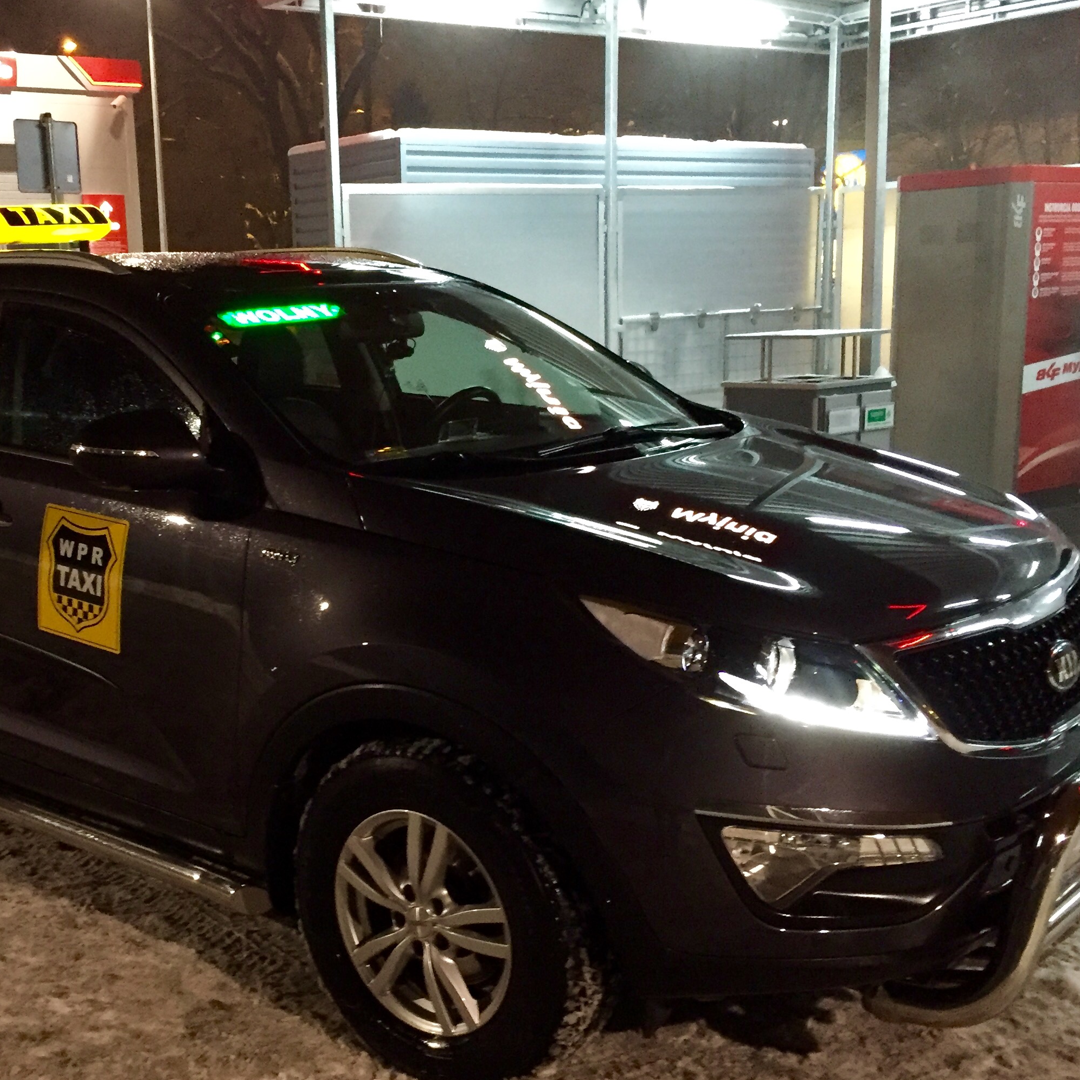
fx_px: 1483
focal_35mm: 42
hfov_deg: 39.6
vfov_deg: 40.0
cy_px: 610
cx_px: 363
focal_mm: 4.15
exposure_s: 1/17
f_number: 2.2
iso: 320
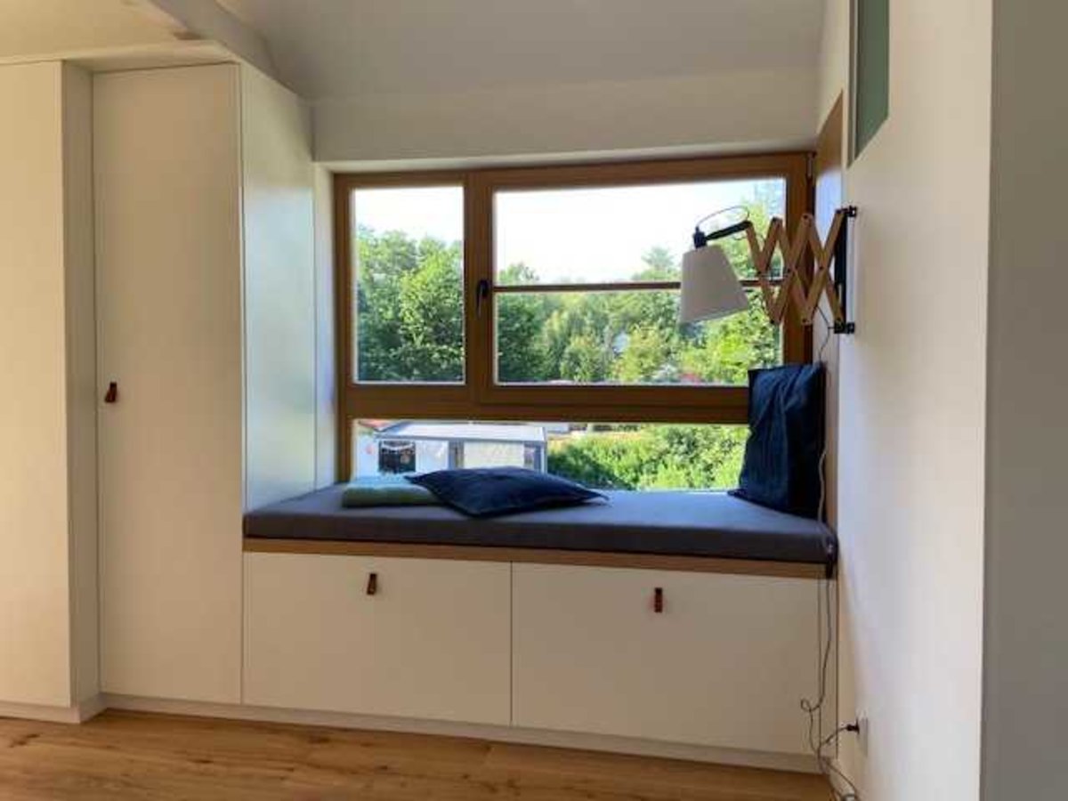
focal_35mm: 26
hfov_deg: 67.3
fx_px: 802
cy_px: 400
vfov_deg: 53.1
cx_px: 534
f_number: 1.8
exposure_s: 1/123
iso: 32
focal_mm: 4.25
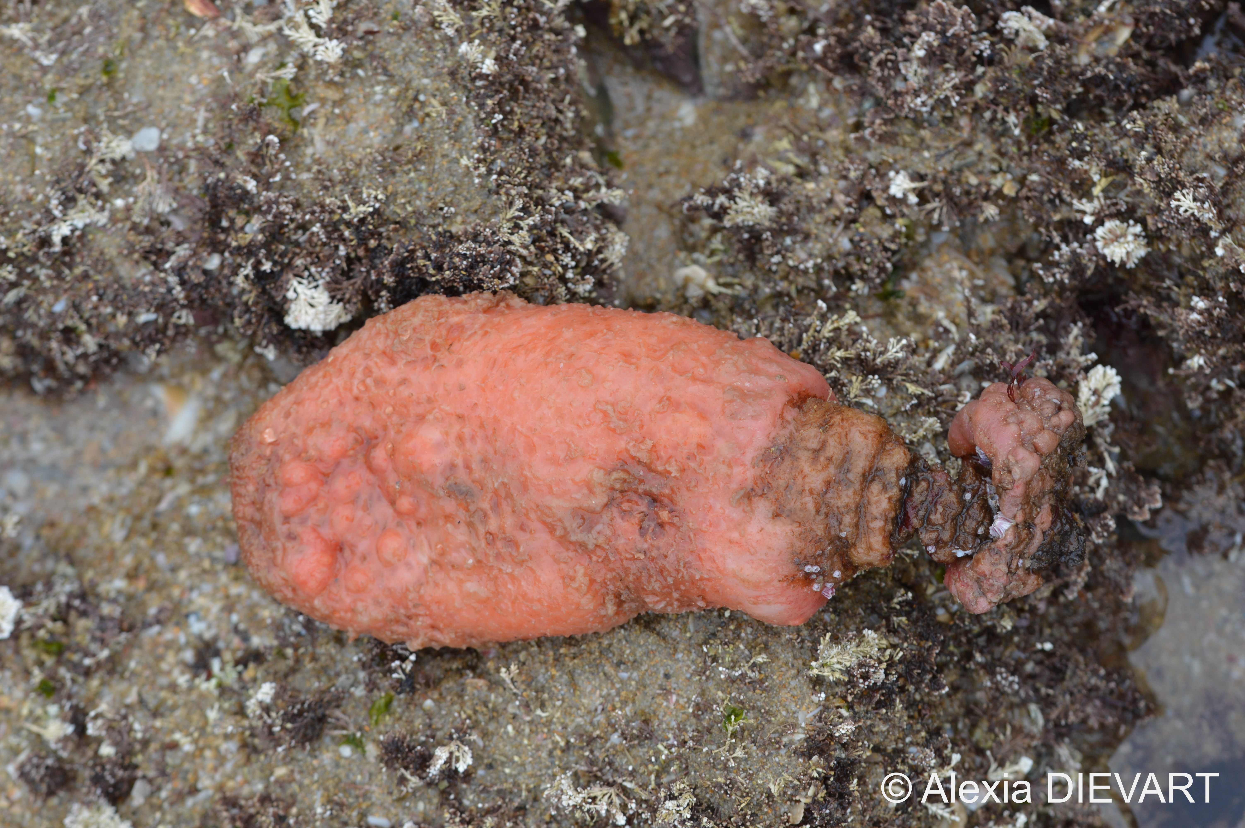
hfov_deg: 15.2
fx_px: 4665
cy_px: 414
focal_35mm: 135
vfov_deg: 10.1
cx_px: 622
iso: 200
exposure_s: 1/125
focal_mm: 90
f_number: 8
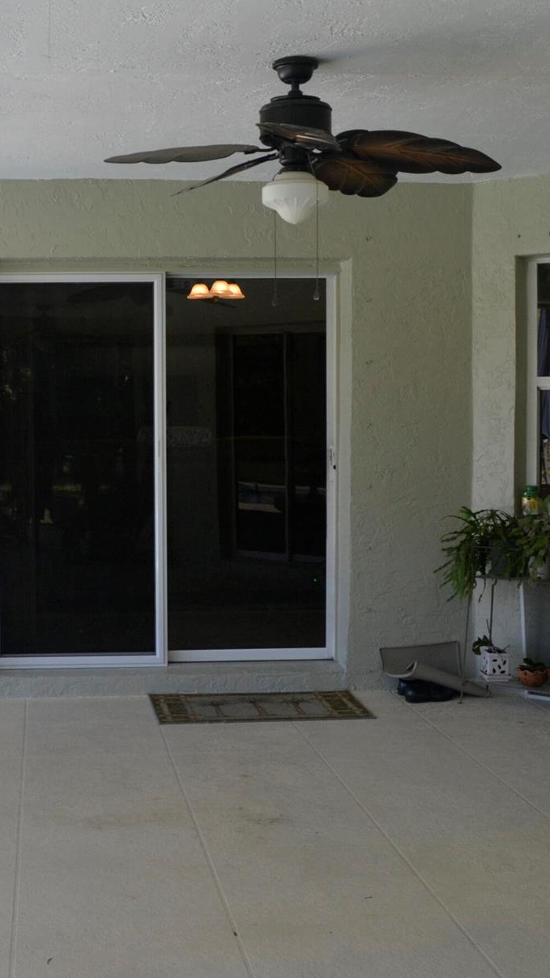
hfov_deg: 24.5
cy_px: 458
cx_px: 108
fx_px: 1244
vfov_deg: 42.9
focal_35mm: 48
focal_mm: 18
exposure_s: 1/125
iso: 360
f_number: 5.6
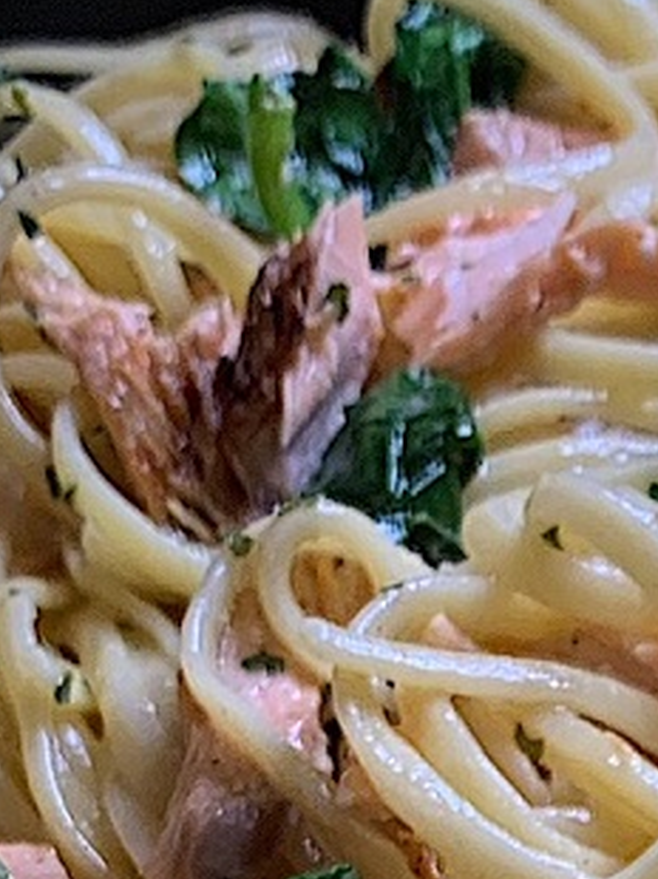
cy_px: 1435
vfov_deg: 14.2
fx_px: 3223
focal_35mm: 127
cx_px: 752
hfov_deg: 11.5
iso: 64
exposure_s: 1/59
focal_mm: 4.25
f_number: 1.8
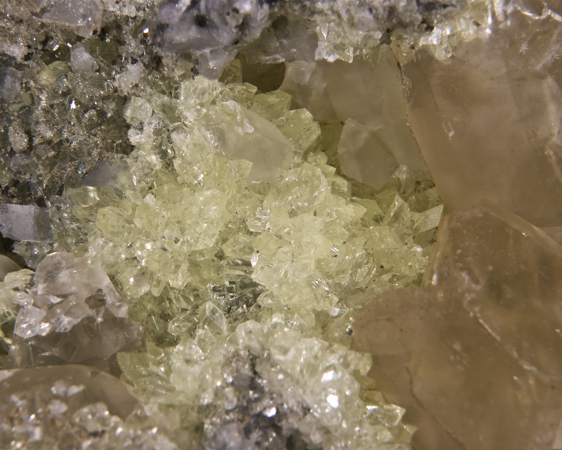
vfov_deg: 13.0
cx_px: 258
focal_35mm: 119
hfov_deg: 16.2
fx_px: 1979
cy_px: 225
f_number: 25
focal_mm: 70
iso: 100
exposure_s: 1/160
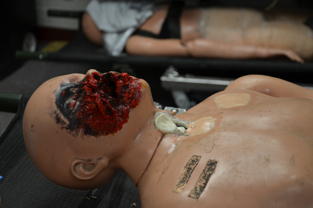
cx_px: 156
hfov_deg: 26.0
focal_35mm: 78
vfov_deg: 17.4
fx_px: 677
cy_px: 104
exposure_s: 1/60
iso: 450
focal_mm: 52
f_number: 5
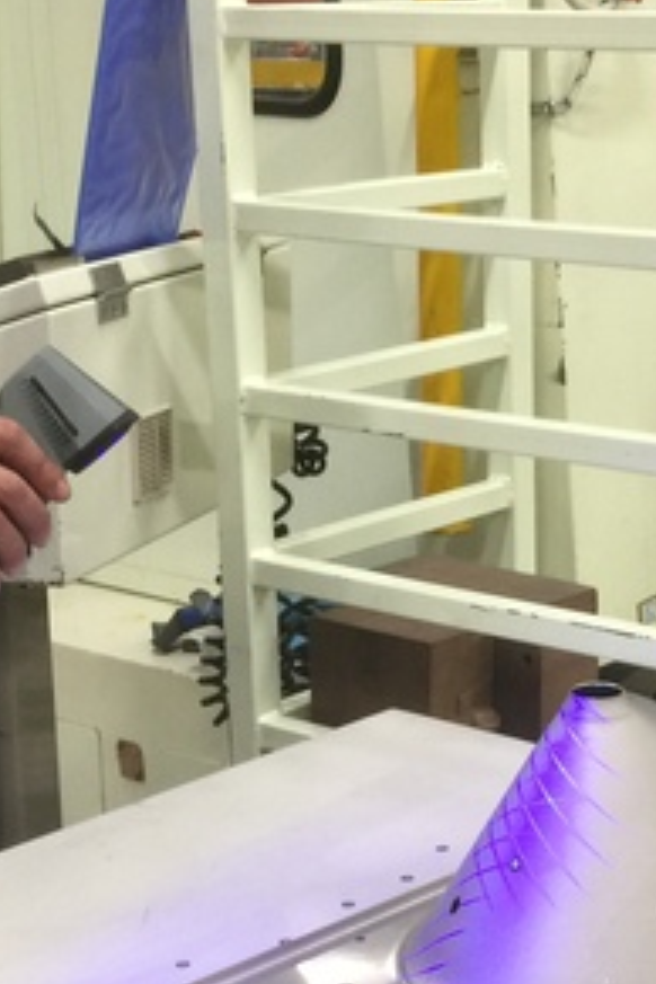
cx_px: 571
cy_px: 812
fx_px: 2268
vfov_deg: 24.0
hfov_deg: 16.3
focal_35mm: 83
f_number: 2.2
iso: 64
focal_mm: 4.15
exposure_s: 1/33
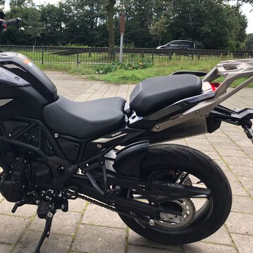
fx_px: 322
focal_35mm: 39
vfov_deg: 42.7
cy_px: 108
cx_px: 67
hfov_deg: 41.7
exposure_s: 1/312
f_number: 1.8
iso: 20
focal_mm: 3.99
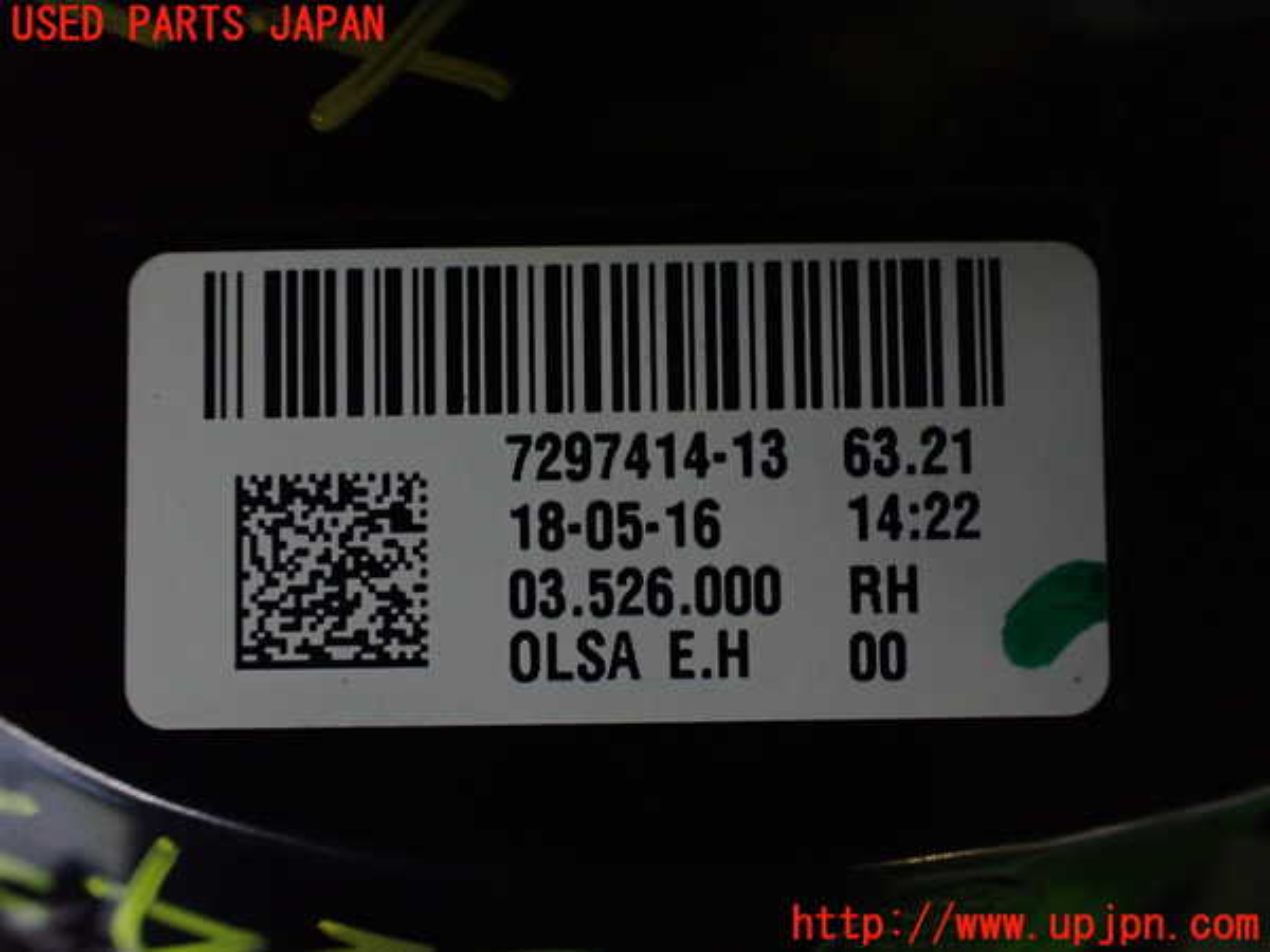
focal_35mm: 30
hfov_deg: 60.0
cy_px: 476
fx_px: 1101
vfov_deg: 46.8
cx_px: 635
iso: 800
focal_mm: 5.4
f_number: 2.3
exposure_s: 1/30
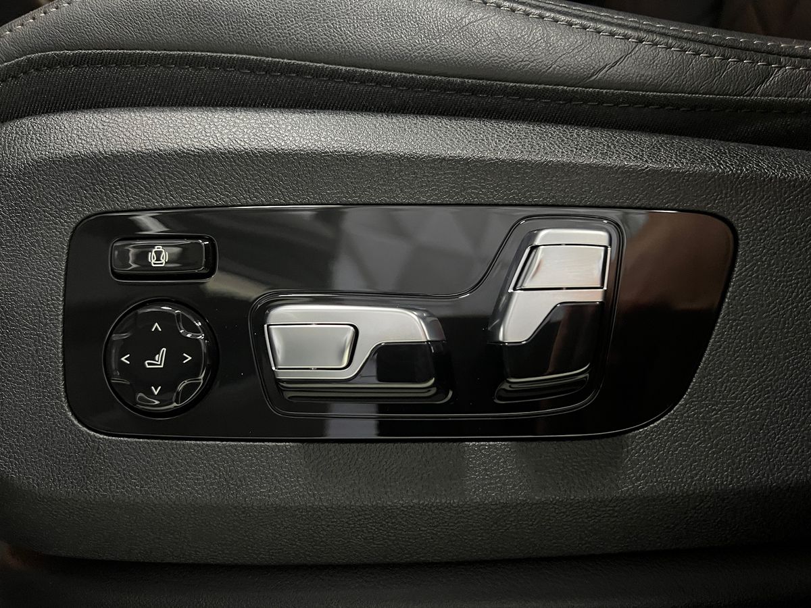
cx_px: 406
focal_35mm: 26
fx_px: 609
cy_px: 304
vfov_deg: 53.1
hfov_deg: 67.3
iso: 640
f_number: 1.5
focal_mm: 5.7
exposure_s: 1/27
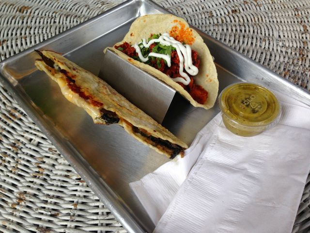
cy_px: 116
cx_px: 155
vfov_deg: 42.9
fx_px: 296
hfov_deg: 55.4
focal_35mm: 33
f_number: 2.4
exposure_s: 1/197
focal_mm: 4.12
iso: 50
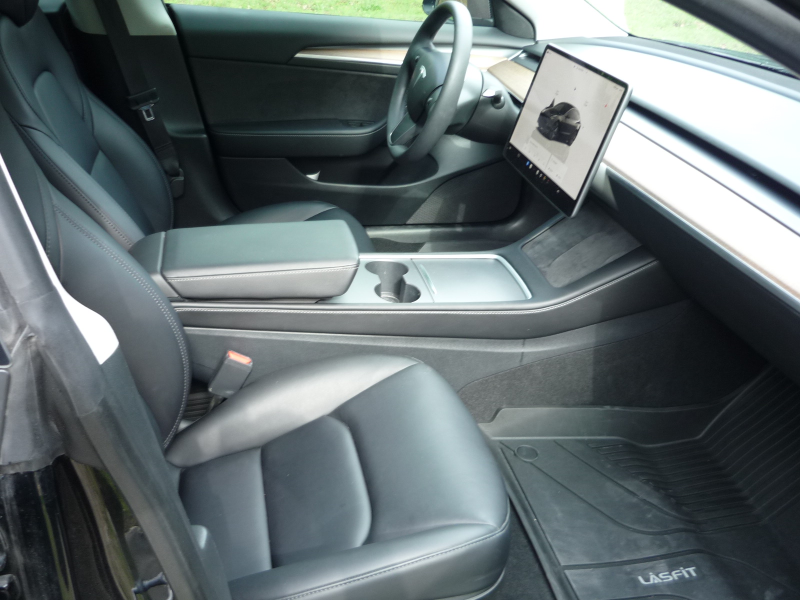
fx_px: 763
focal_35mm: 33
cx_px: 400
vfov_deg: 42.9
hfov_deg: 55.4
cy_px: 300
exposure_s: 1/40
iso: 100
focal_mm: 5.5
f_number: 2.8
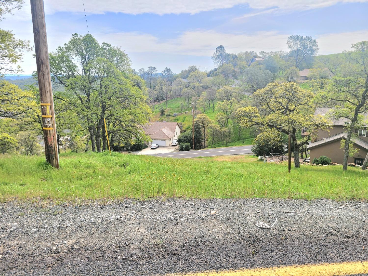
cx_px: 184
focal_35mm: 26
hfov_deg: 67.3
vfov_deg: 53.1
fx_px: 276
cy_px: 138
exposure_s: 1/3333
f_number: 1.8
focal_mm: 5.4
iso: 40
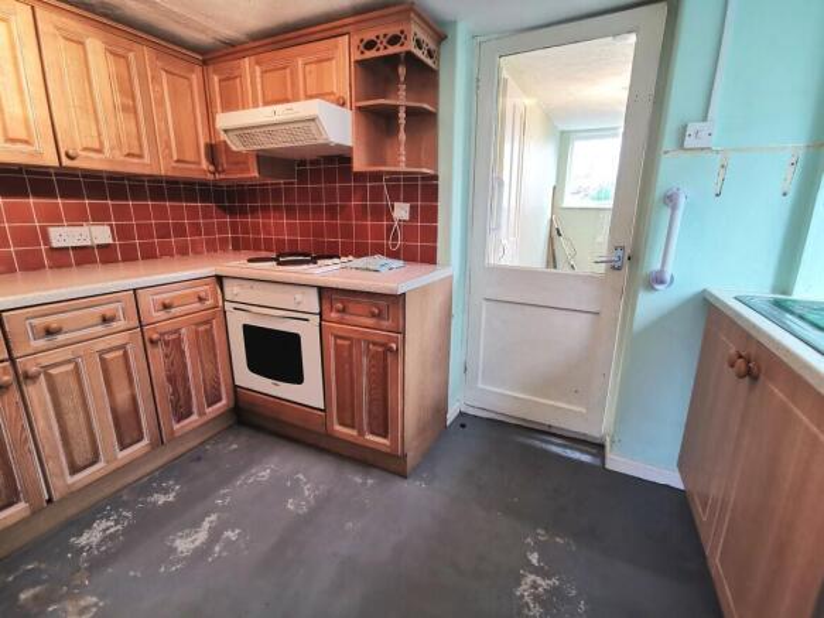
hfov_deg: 91.0
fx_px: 405
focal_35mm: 17
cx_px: 412
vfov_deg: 74.7
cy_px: 309
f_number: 2.2
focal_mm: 2.26
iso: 640
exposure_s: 1/25
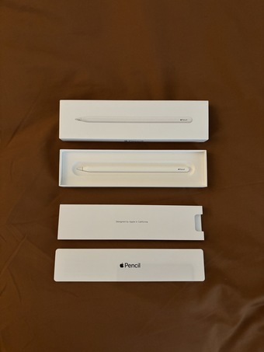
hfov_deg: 53.1
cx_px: 132
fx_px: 264
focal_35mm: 26
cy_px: 176
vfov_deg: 67.3
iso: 640
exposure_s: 1/39
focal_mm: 5.96
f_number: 1.6
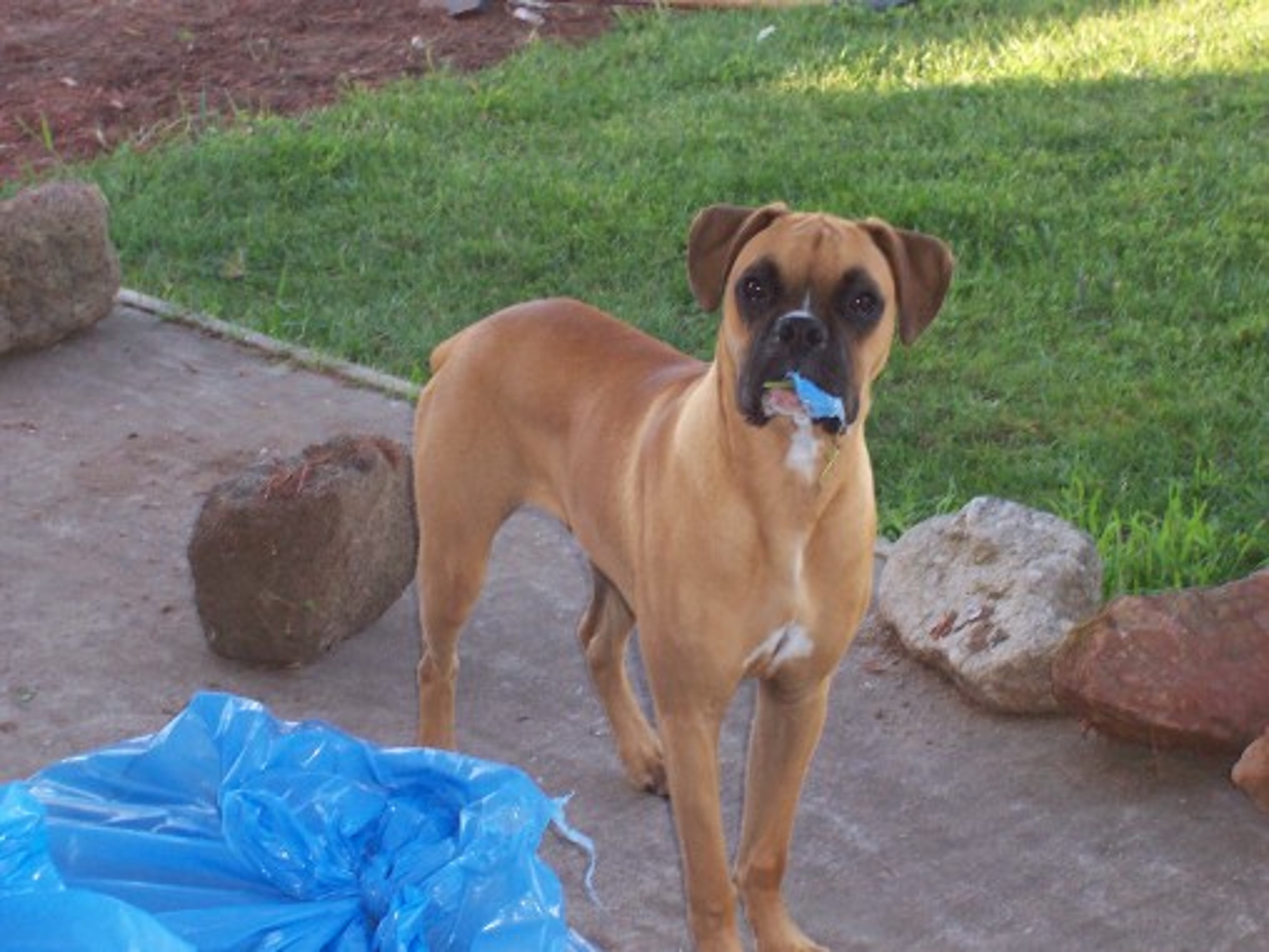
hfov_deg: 17.7
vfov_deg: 13.3
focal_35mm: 111
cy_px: 476
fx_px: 4069
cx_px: 634
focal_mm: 16.8
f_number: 4.8
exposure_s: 1/90
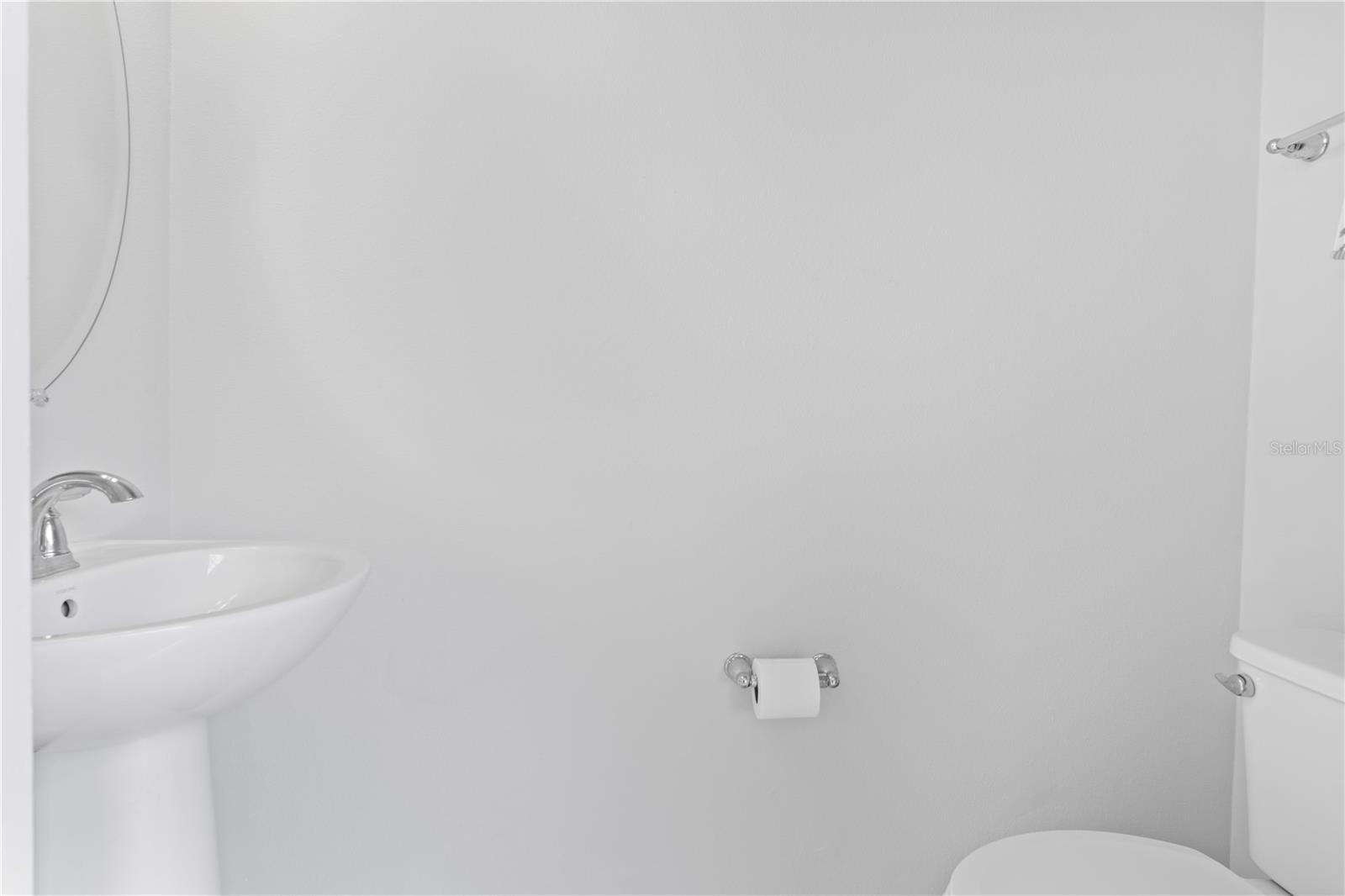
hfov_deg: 90.0
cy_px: 448
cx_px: 672
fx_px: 672
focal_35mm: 18
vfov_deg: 67.4
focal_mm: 18
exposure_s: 1/2
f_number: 9
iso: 100
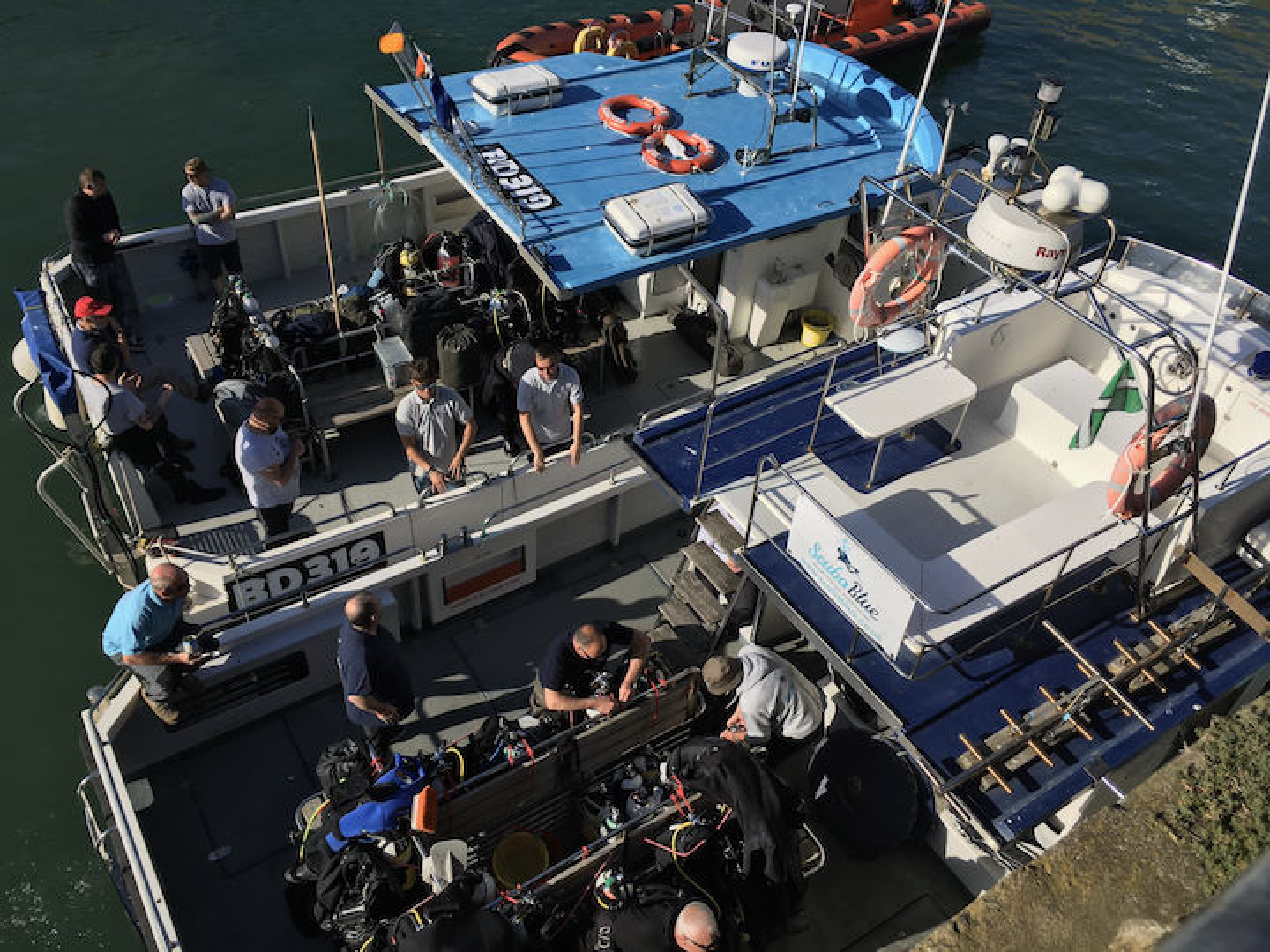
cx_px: 635
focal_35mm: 29
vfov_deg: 48.2
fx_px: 1064
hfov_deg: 61.7
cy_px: 476
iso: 25
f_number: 2.2
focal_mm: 4.15
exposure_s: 1/1832
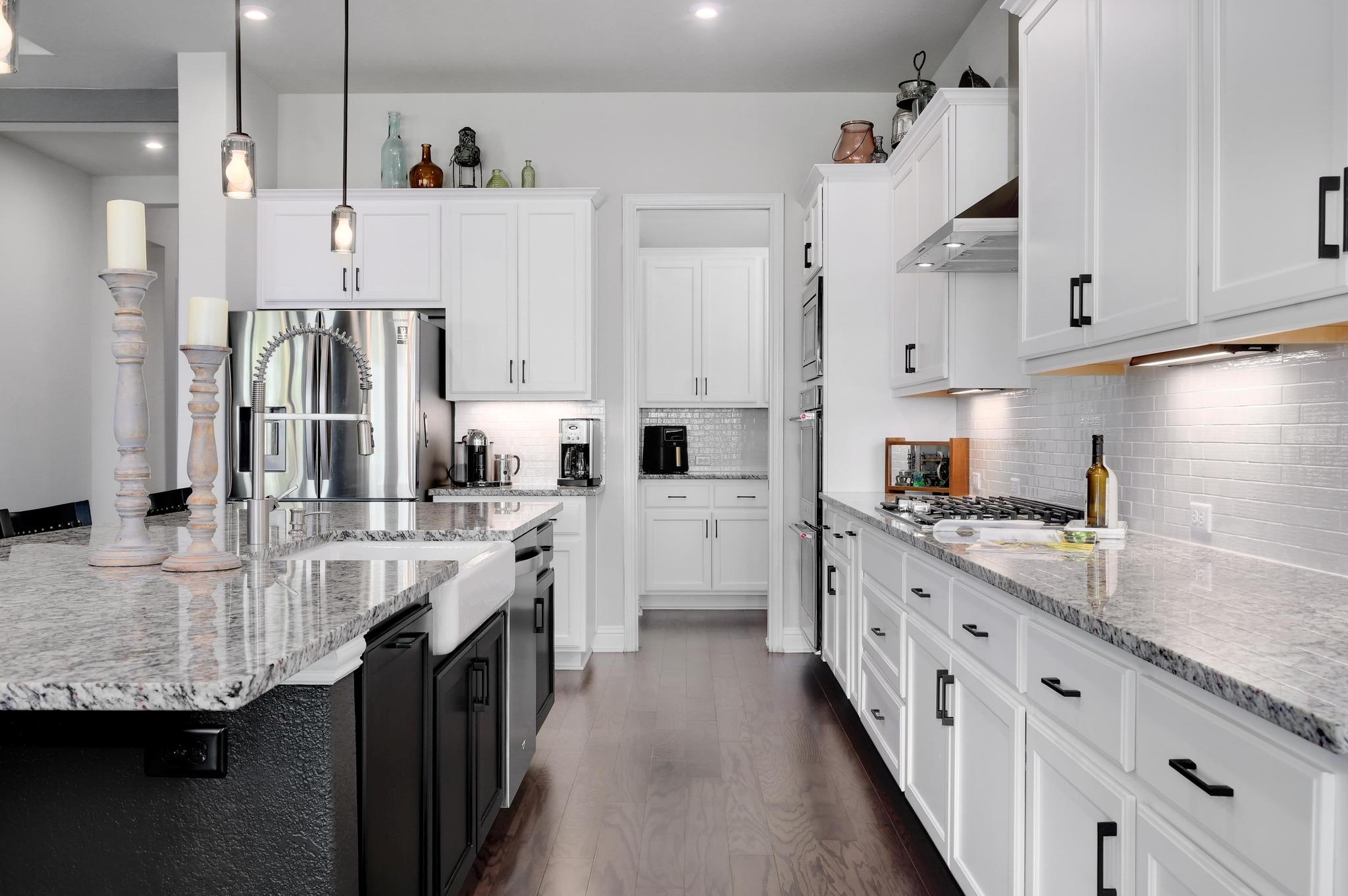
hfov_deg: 62.0
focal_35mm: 30
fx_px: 1122
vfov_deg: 43.5
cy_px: 448
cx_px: 674
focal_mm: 30
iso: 1000
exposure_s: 1/10
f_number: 9
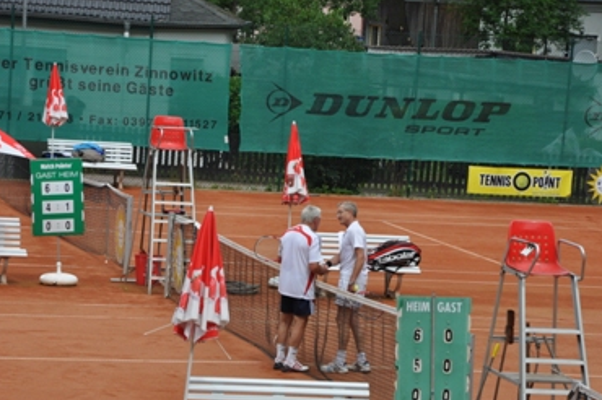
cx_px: 294
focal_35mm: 191
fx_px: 3184
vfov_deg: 7.2
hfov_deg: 10.8
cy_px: 224
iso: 200
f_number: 10
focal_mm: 105
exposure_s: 1/400
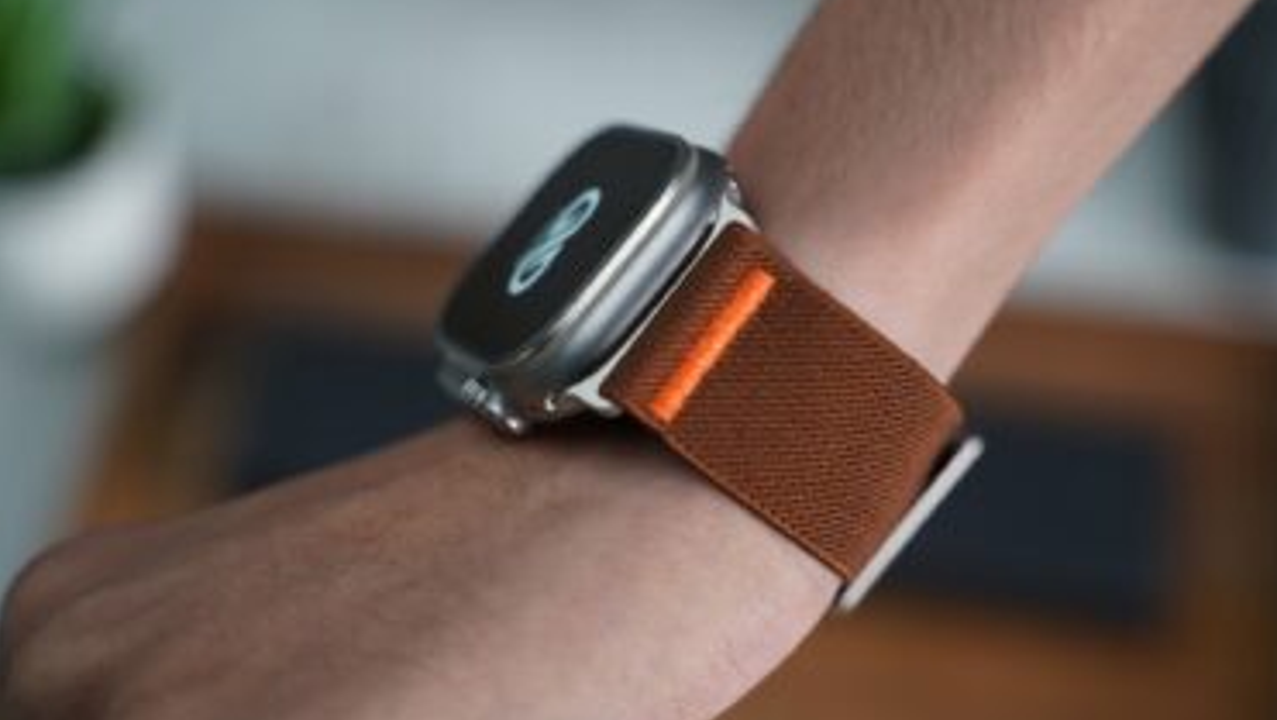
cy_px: 363
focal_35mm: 70
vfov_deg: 17.3
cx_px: 682
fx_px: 2371
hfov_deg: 30.1
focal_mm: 62
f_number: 2.8
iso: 800
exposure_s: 1/90
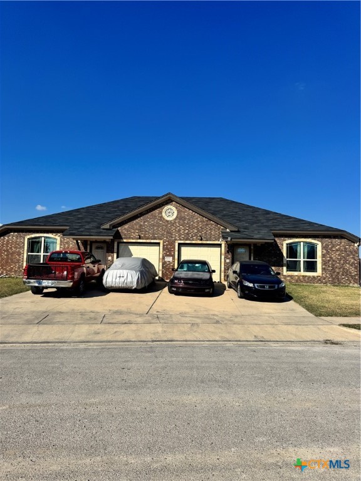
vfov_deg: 71.6
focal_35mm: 24
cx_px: 180
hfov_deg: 56.8
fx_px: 334
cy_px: 240
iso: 80
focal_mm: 6.76
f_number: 1.78
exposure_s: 1/9009
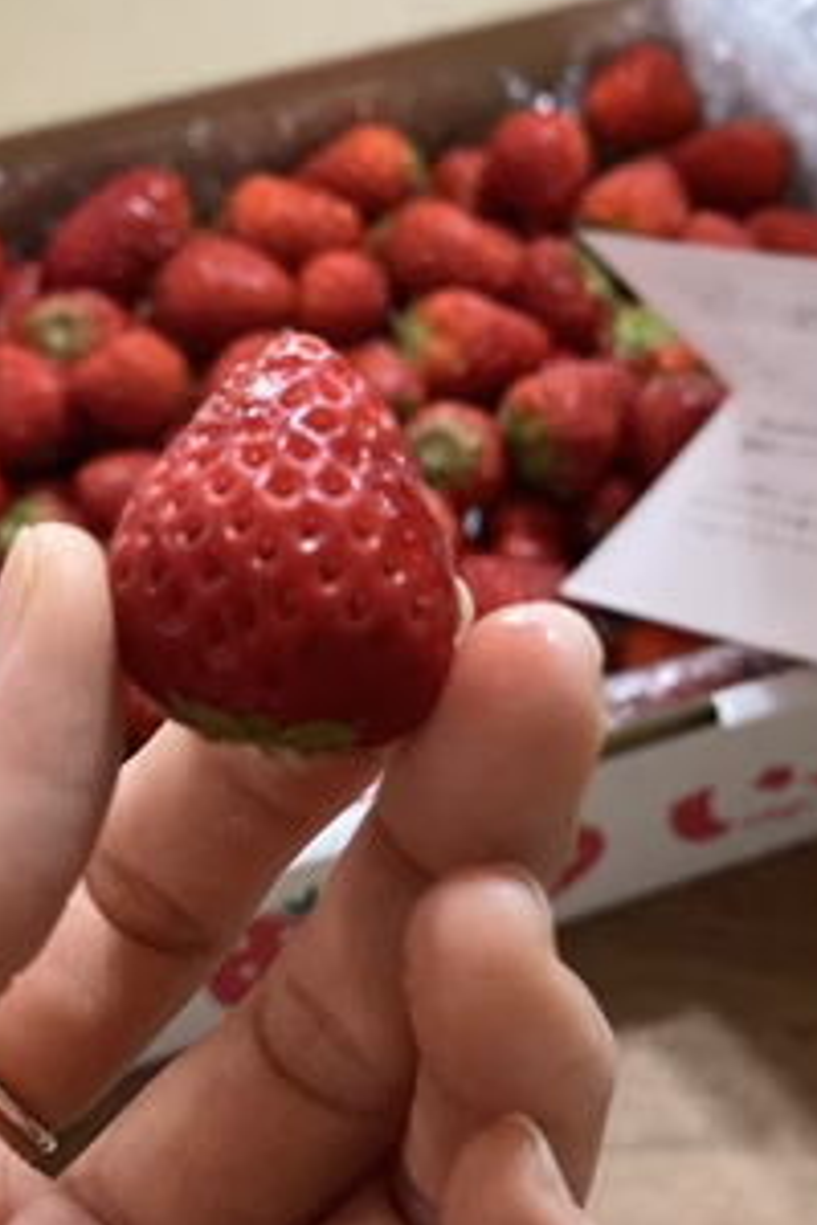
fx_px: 2451
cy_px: 457
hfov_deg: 18.9
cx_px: 441
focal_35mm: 72
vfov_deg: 28.0
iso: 200
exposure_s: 1/40
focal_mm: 6
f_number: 2
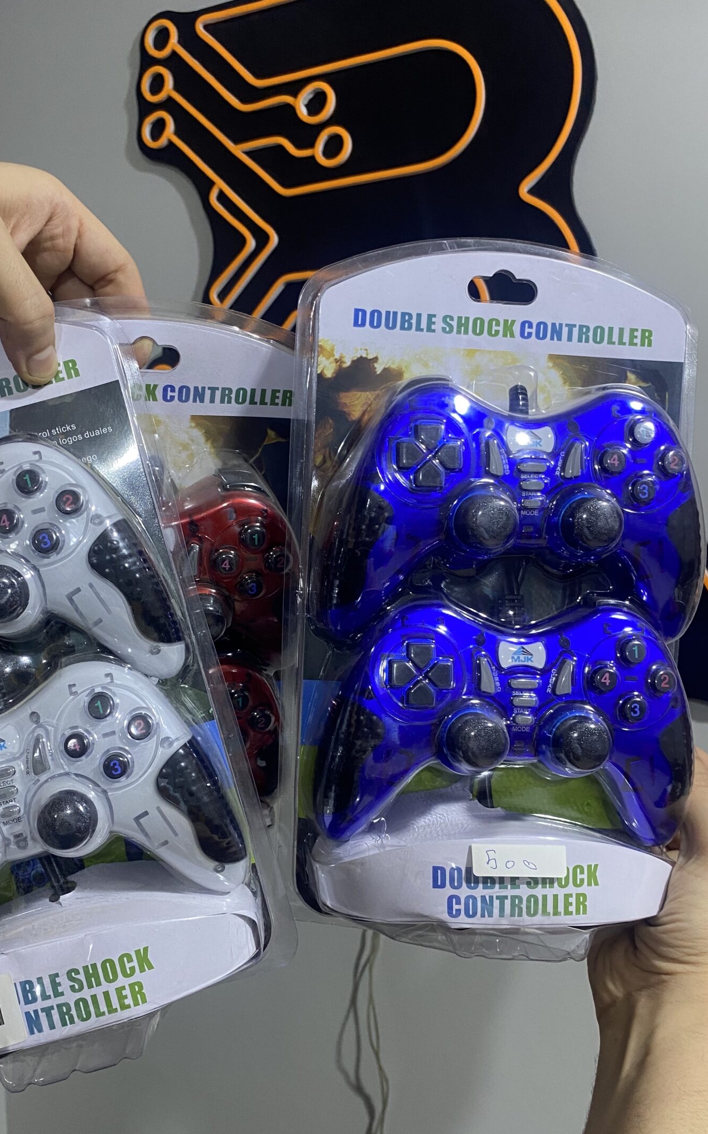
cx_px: 242
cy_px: 615
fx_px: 1019
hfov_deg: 37.9
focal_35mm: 33
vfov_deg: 58.1
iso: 125
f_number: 1.8
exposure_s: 1/50
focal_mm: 4.25
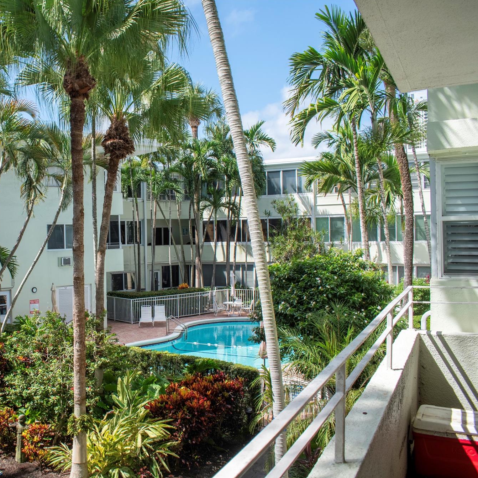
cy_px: 241
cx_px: 120
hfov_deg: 45.6
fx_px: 547
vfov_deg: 47.2
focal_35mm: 35
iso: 320
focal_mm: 18
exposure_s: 1/2500
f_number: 6.3
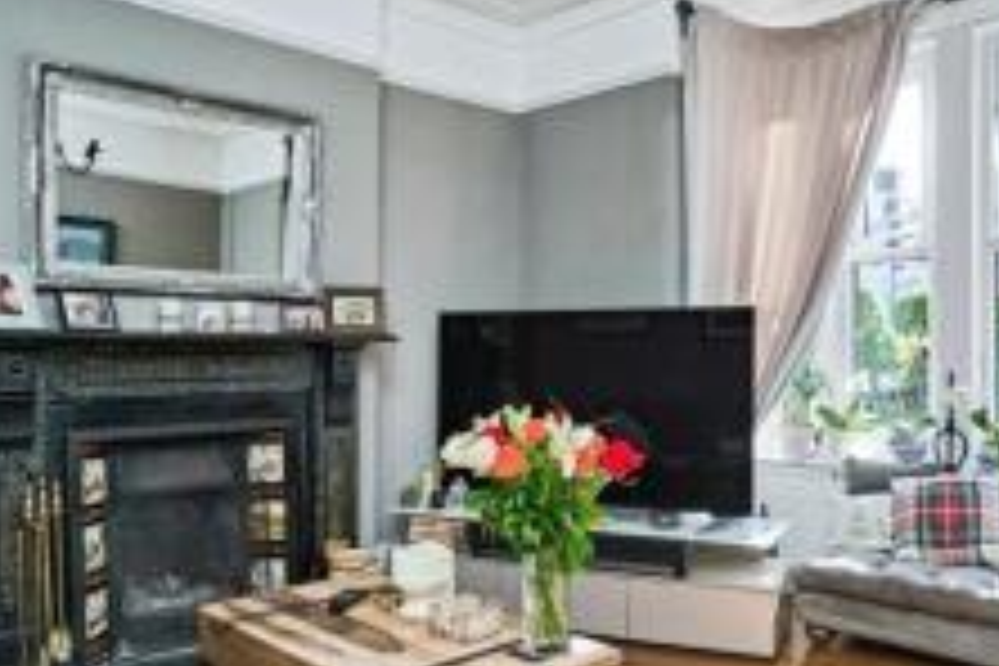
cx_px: 544
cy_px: 380
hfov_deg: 61.8
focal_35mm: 30
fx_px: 832
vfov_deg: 43.5
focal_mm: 14
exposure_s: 1/50
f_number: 8
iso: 160
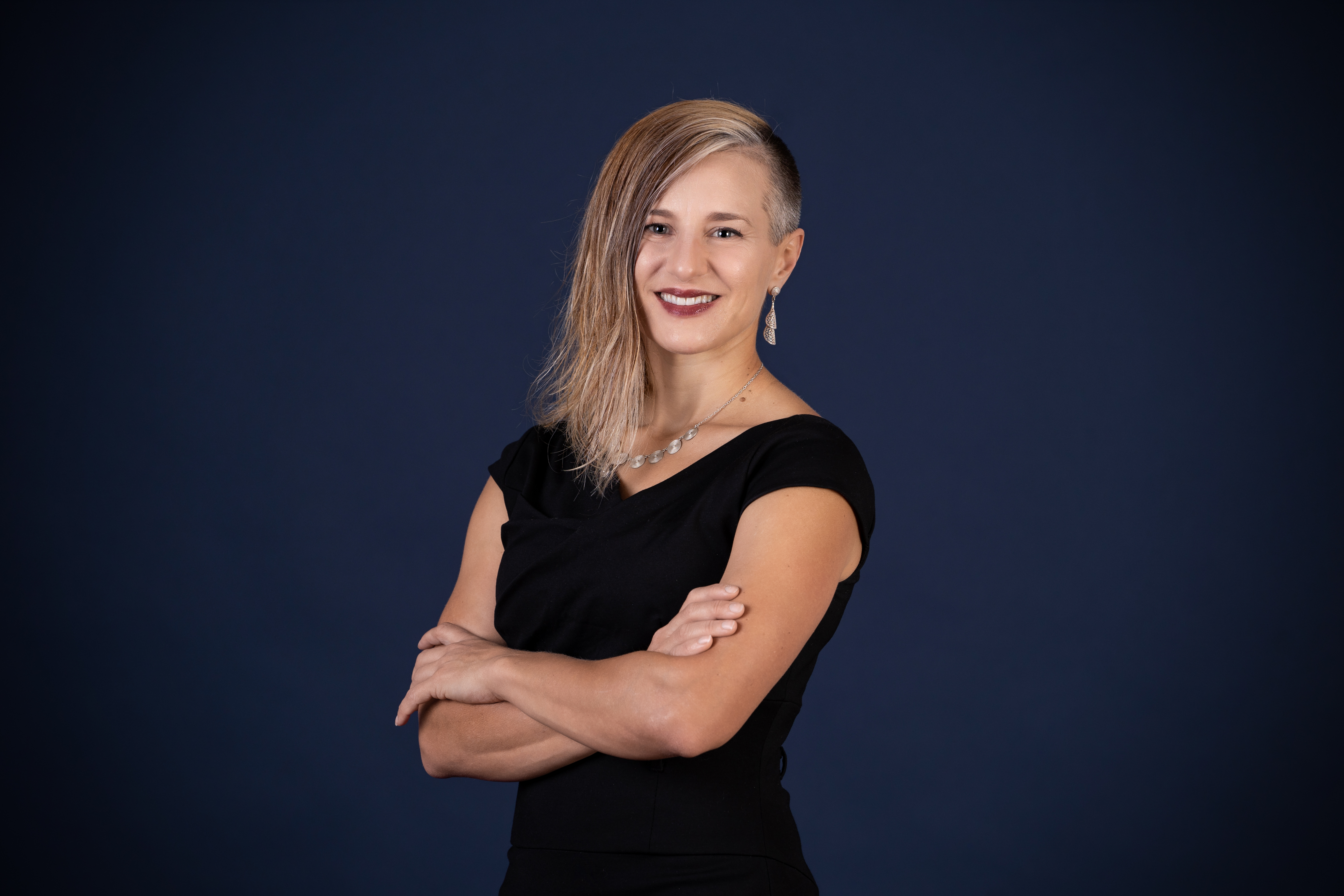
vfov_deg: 6.9
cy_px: 448
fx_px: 7466
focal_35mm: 200
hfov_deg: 10.3
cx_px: 672
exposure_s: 1/160
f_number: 4.5
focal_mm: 200
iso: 200
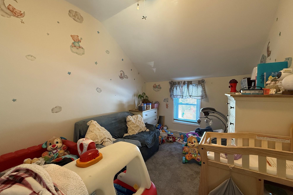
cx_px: 147
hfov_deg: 100.4
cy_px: 96
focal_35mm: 15
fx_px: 122
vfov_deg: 77.3
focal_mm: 2.22
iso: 640
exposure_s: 1/120
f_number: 2.2
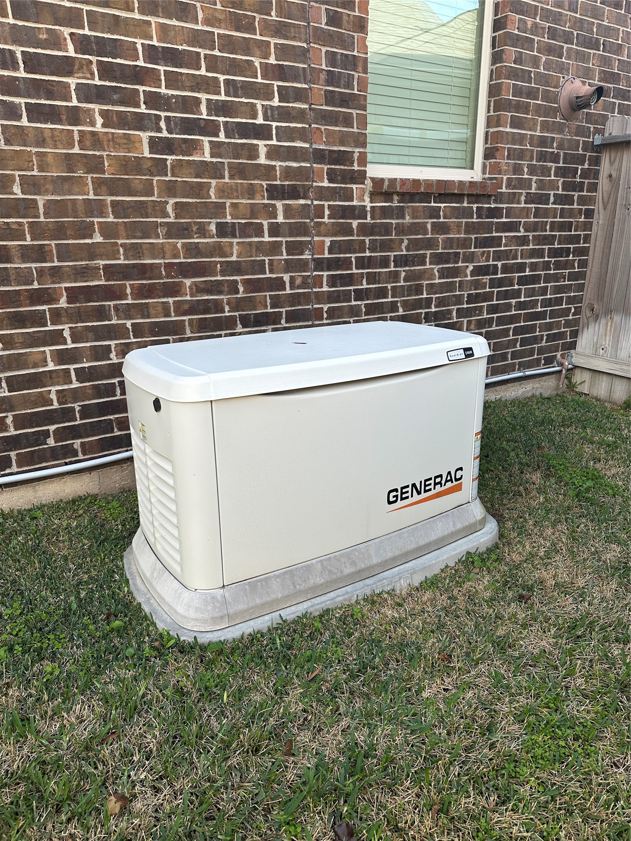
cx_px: 316
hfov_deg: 56.8
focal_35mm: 24
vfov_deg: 71.6
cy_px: 420
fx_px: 583
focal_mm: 6.86
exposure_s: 1/822
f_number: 1.78
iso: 80
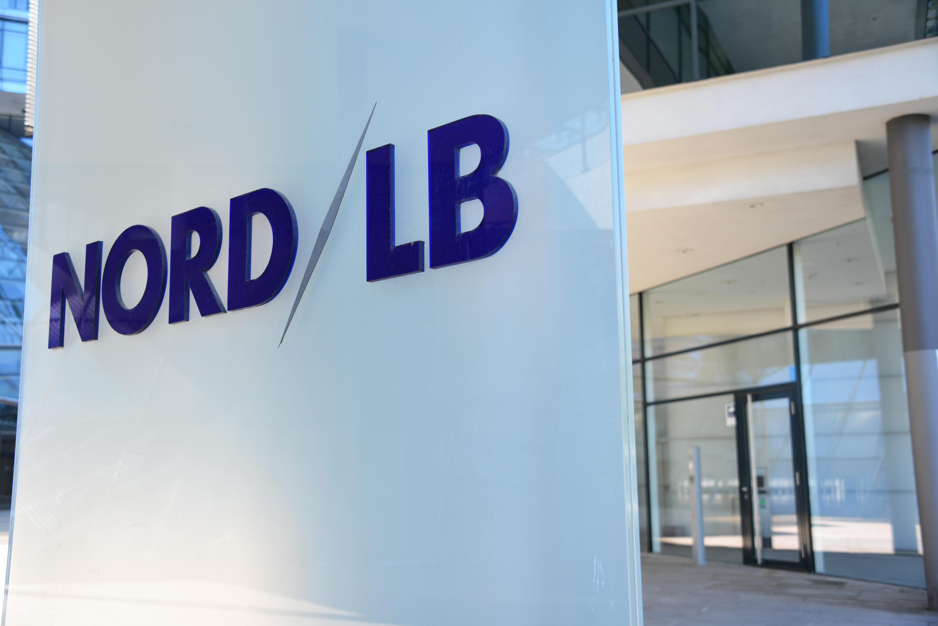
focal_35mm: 40
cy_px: 313
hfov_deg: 48.4
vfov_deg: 33.4
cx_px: 469
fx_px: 1042
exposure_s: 1/80
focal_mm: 40
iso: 100
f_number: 5
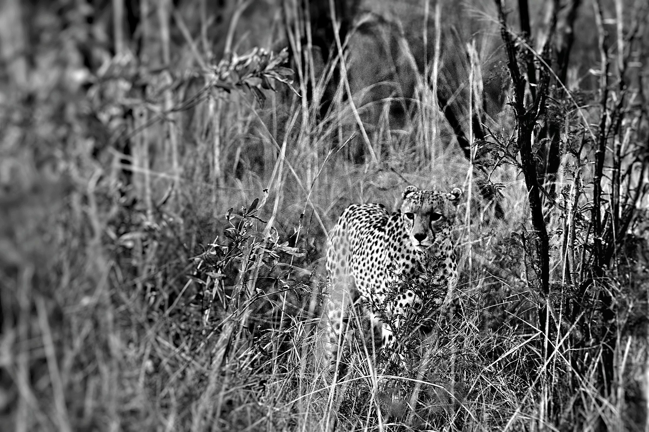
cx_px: 324
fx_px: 9727
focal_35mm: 540
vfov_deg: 2.5
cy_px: 216
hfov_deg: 3.8
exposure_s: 1/500
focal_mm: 360
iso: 3200
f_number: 6
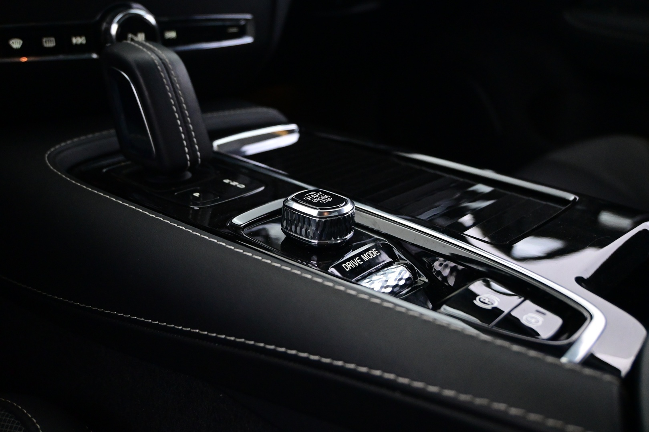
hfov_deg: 56.1
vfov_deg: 39.1
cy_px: 216
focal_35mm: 34
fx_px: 608
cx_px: 324
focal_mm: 22.5
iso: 4000
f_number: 4
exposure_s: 1/40
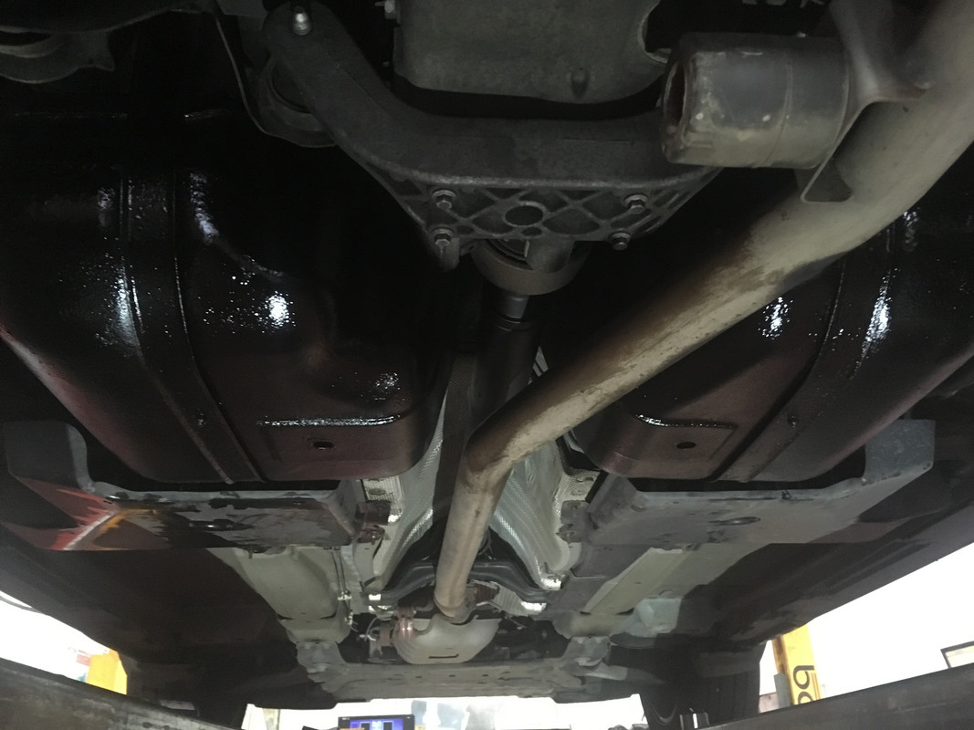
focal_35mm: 29
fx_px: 816
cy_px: 365
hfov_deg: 61.7
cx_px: 487
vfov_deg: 48.2
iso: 640
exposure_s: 1/17
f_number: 2.2
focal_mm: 4.15
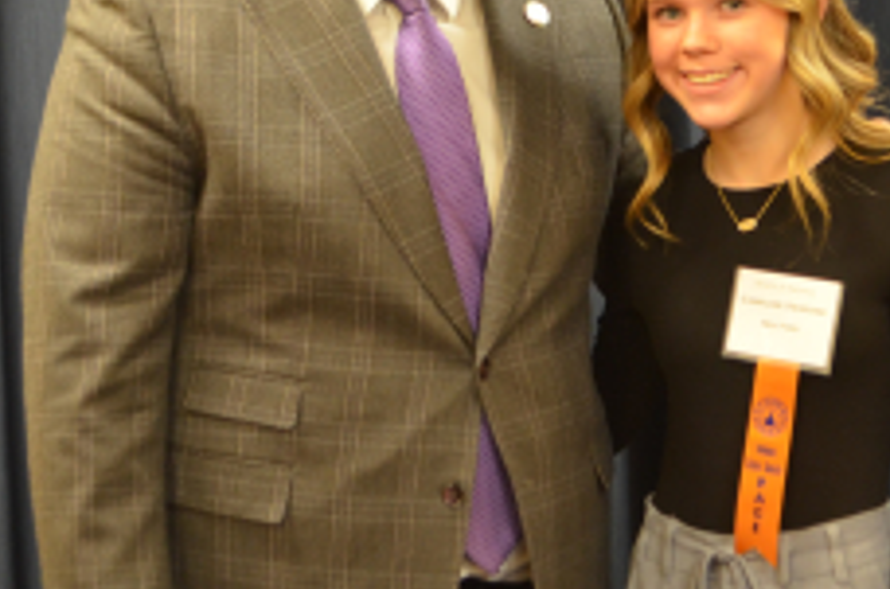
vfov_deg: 14.4
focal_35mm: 94
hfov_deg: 21.6
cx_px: 597
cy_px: 144
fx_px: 2319
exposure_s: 1/15
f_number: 4.5
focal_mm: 28
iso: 800
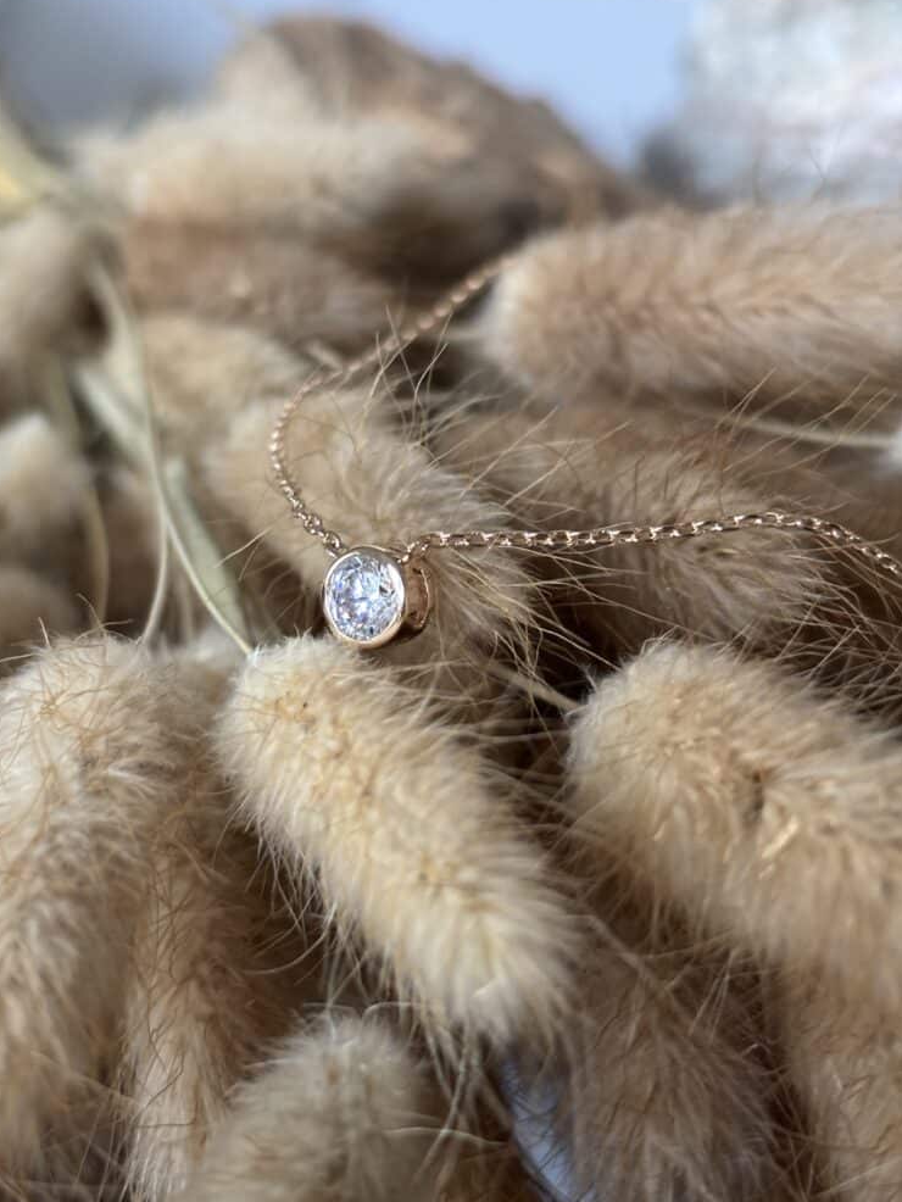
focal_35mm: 54
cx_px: 440
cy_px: 607
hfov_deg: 27.0
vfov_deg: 35.5
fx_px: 1875
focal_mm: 5.96
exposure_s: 1/32
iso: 320
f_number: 1.6
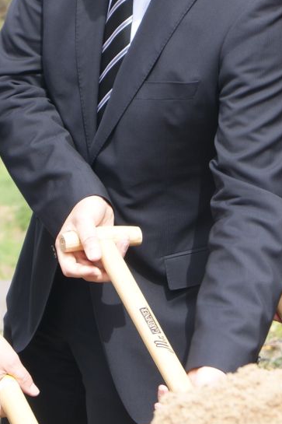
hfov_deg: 6.0
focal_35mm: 227
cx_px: 134
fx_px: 2673
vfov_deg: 9.0
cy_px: 86
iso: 100
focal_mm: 55
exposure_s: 1/125
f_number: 6.3
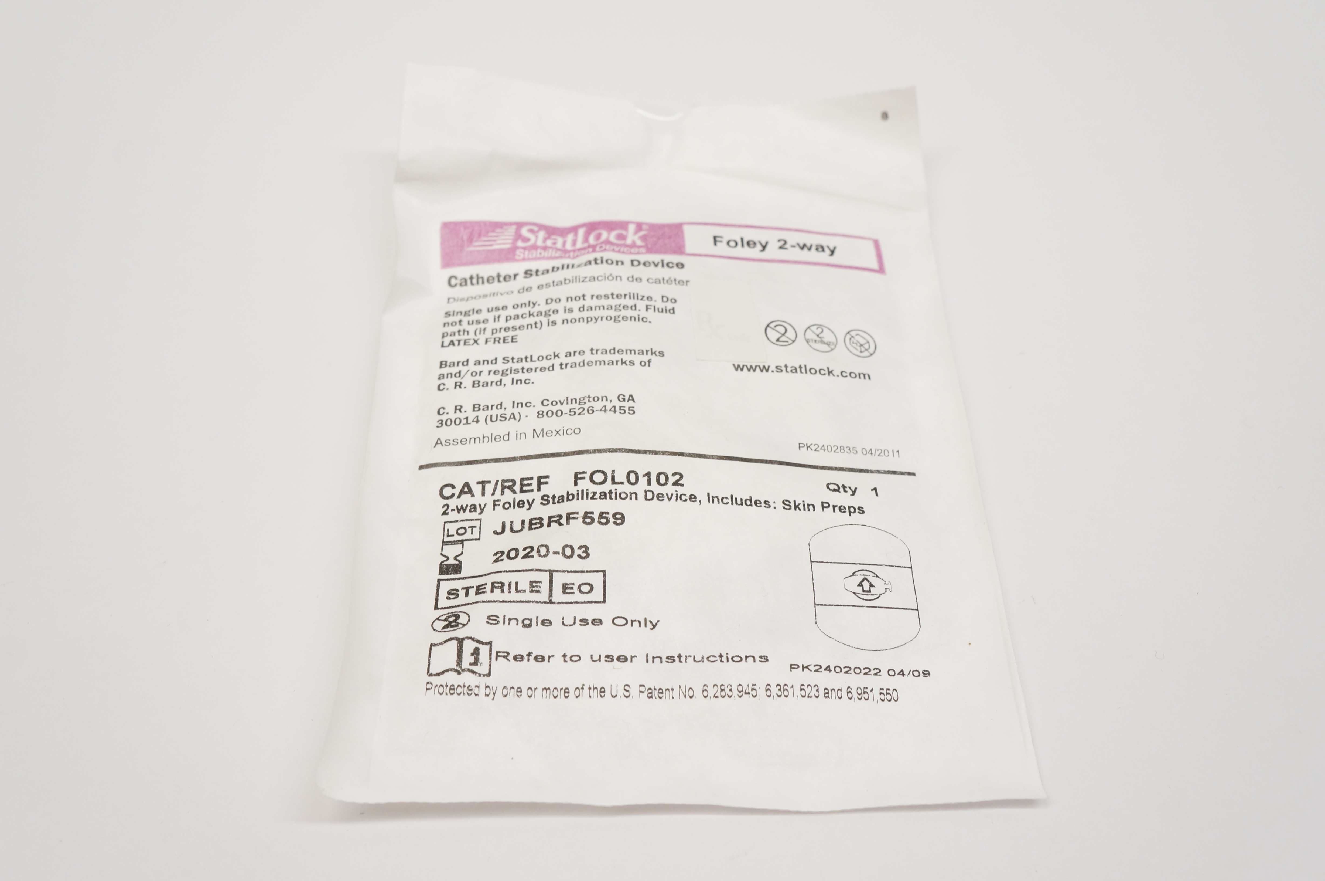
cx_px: 662
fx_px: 1268
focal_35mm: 34
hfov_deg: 55.2
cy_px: 440
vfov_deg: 38.3
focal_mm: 23
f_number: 6.3
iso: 400
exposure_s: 1/80
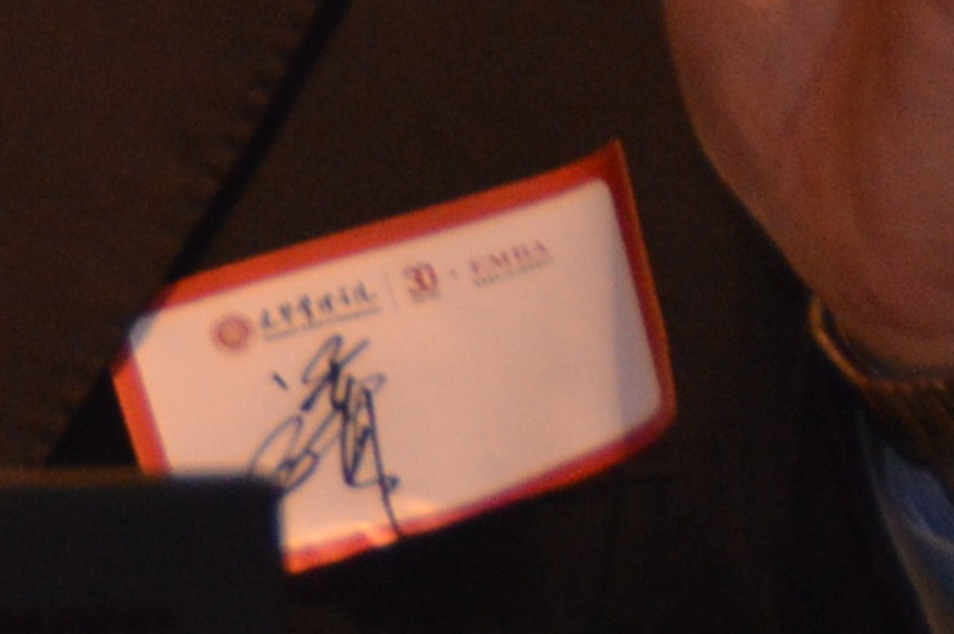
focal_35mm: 813
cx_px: -964
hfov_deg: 2.5
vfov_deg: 1.7
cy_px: -492
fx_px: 21522
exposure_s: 1/60
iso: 560
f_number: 5.6
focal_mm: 86
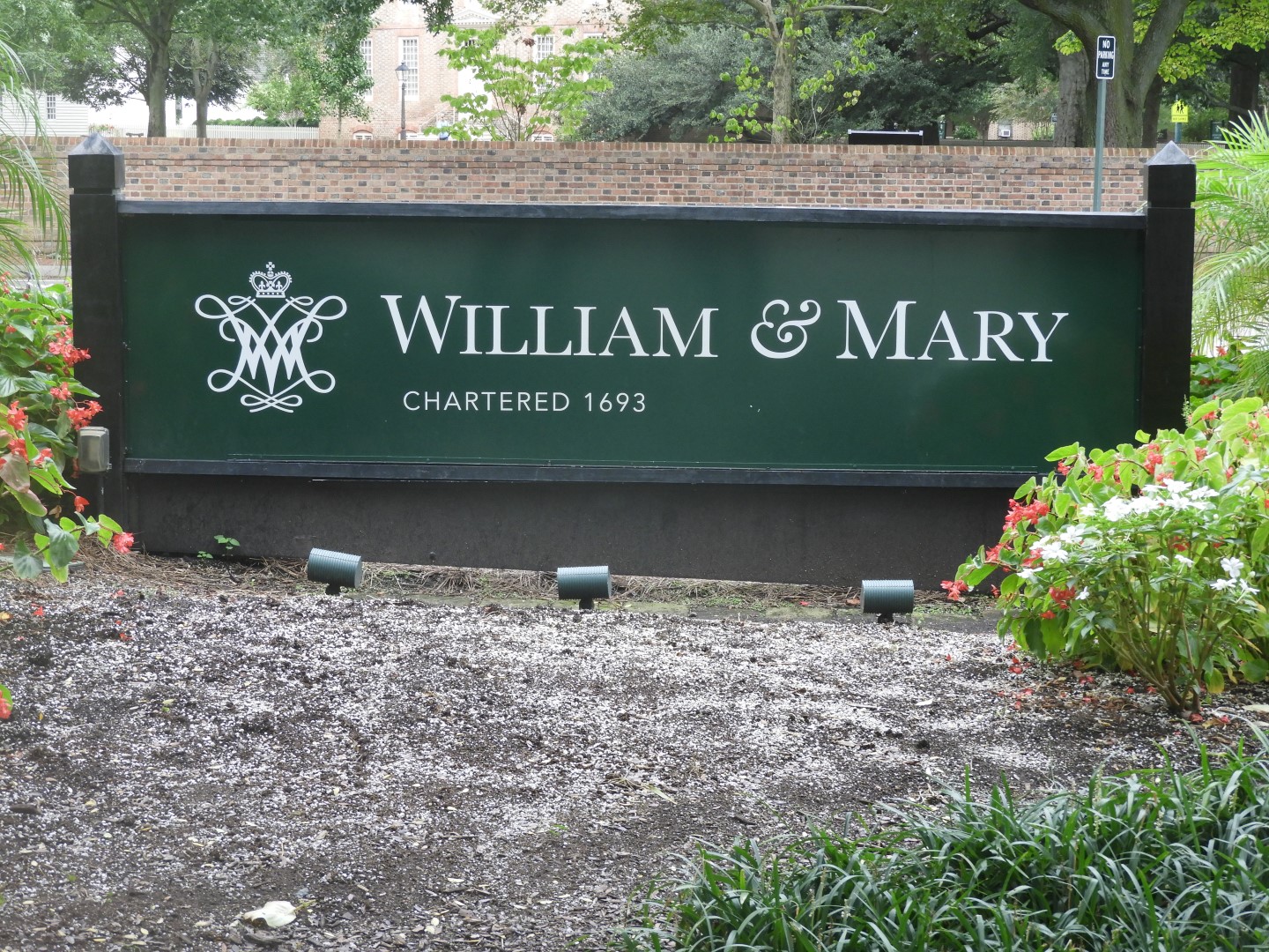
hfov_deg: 24.4
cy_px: 476
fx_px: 2933
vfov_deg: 18.4
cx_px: 634
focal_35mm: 80
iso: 220
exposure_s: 1/60
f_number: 4.5
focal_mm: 14.3
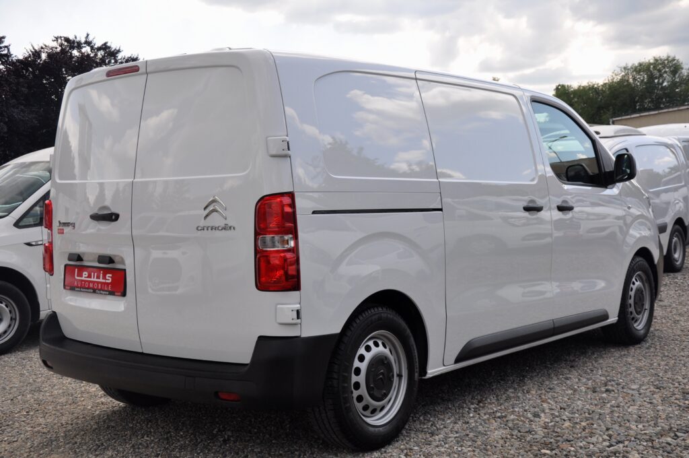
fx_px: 860
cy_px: 229
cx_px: 344
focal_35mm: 45
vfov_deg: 29.8
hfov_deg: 43.7
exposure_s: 1/320
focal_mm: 30
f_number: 9
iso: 500
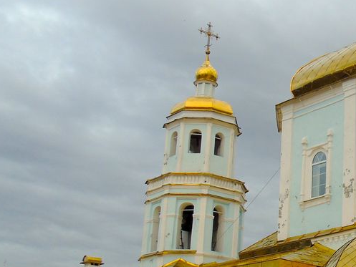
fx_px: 720
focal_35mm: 70
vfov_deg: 21.0
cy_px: 160
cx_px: 342
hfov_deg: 26.5
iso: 80
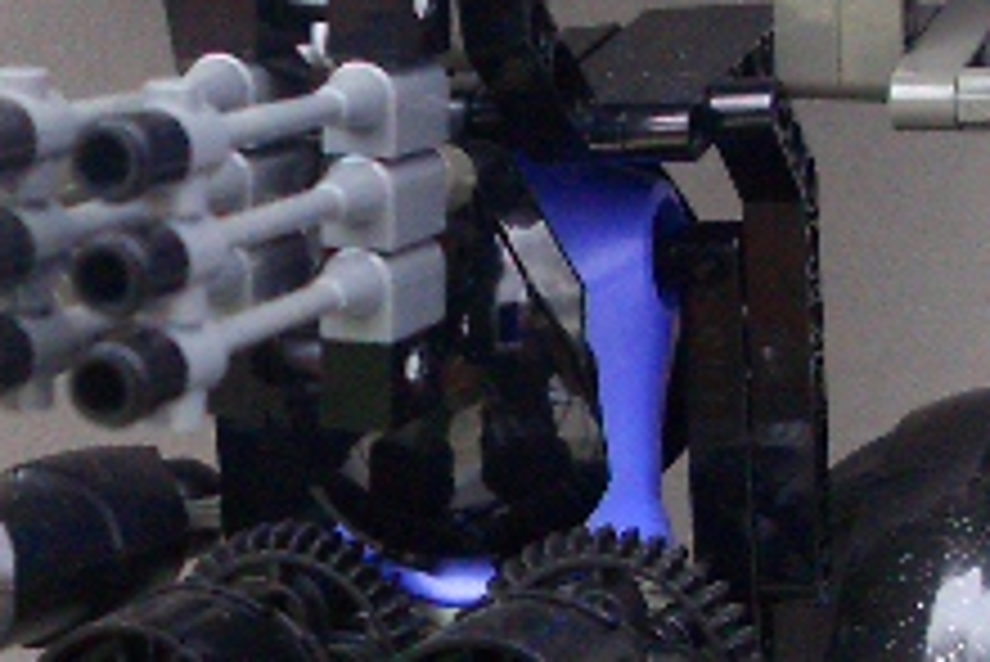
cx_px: 248
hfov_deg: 19.1
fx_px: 2917
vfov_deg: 12.9
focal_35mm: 106
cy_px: 401
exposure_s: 1/60
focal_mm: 5.8
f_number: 2.6
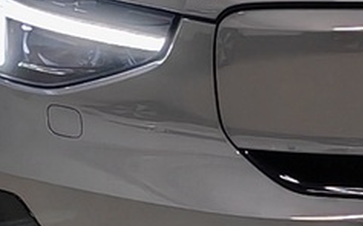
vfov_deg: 5.0
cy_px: 108
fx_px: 2611
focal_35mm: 264
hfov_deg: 7.8
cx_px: 536
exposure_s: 1/100
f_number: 1.6
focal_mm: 5.4
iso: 100
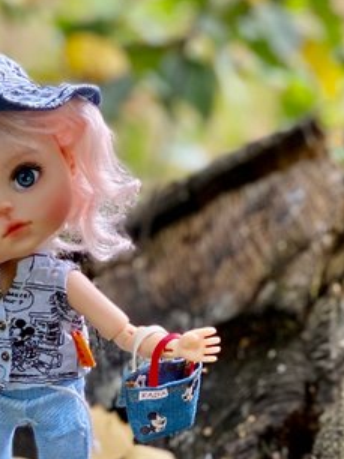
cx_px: 57
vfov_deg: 11.6
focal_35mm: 170
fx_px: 2256
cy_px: 285
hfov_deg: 8.7
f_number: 2
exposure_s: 1/122
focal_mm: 6
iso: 125
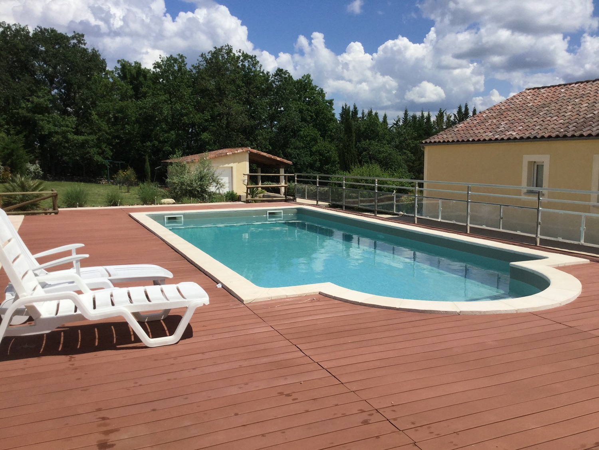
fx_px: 536
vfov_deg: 45.4
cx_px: 300
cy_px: 225
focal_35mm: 31
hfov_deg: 58.4
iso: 25
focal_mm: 3.3
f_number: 2.4
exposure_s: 1/3021
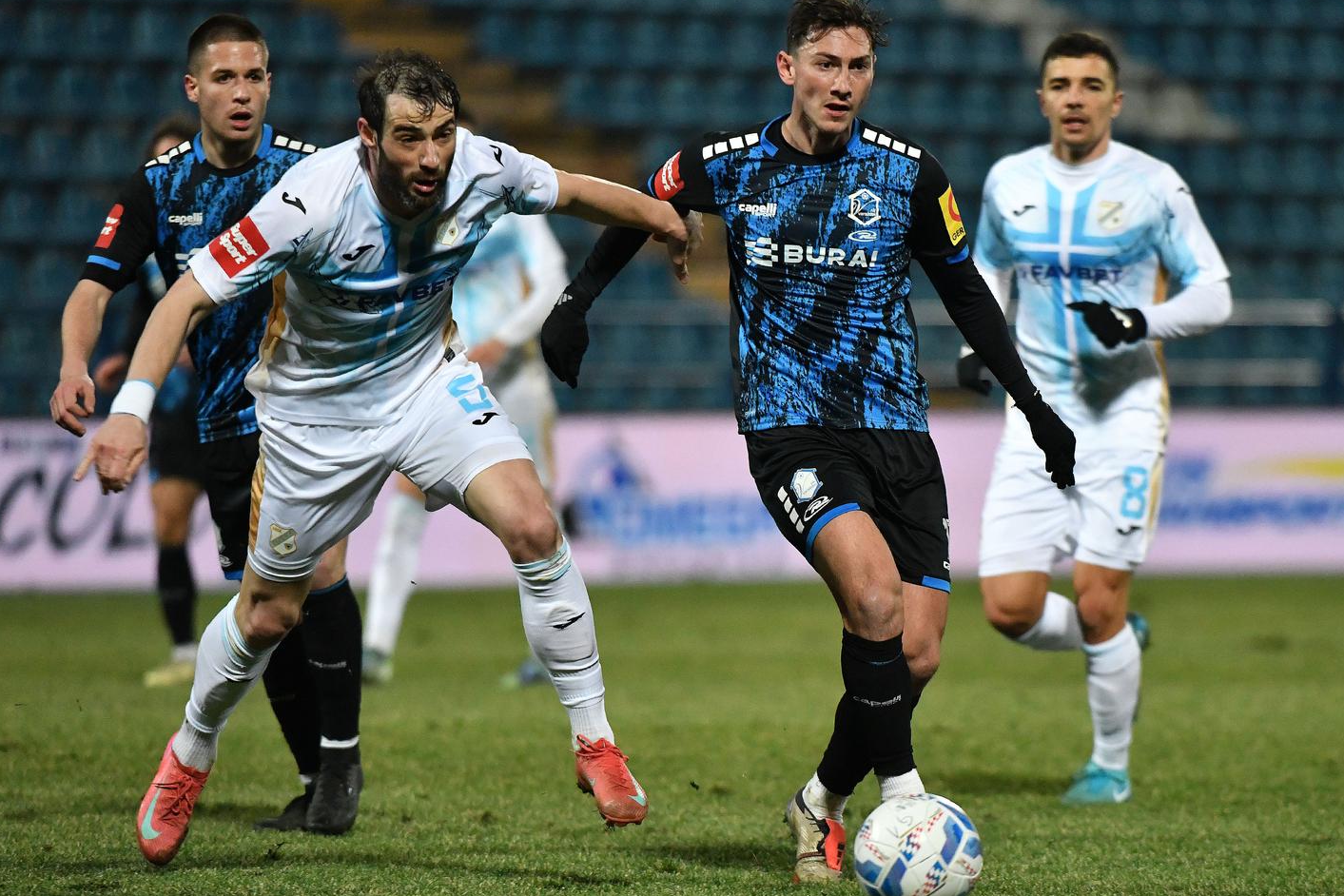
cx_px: 605
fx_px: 13103
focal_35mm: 351
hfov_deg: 5.9
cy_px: 464
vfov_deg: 3.9
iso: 4000
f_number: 4
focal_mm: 310
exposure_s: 1/1250
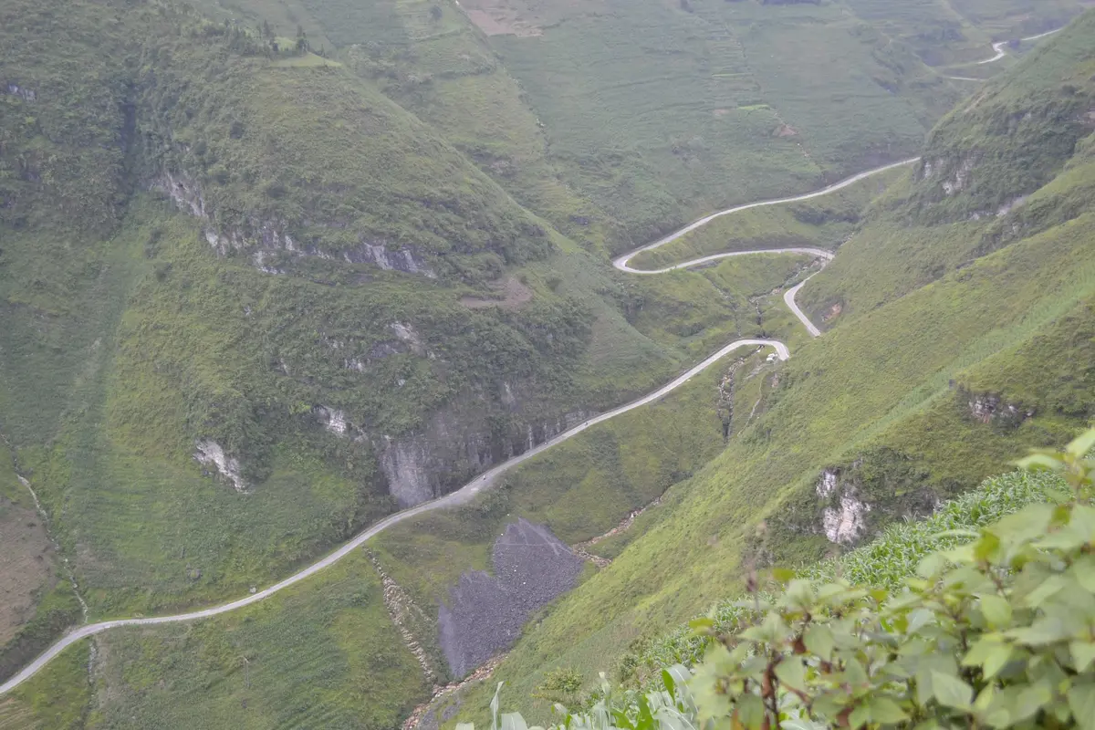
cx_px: 548
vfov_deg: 30.8
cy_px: 365
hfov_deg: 45.0
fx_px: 1323
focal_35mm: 44
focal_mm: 29
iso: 400
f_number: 4.5
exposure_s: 1/500
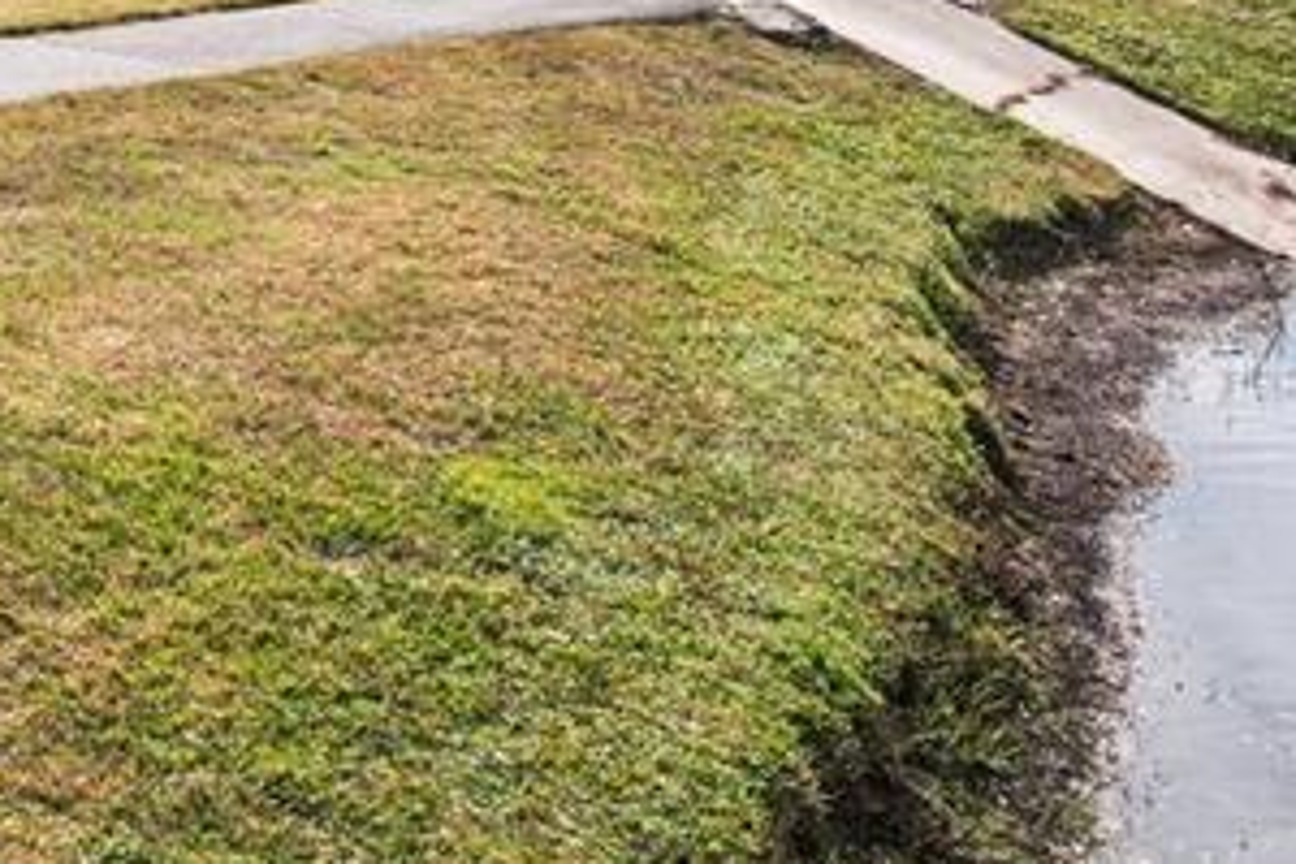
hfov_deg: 26.1
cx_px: 125
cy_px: -441
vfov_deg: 16.5
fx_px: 2700
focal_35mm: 75
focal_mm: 8.4
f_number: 2.8
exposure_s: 1/1250
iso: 400
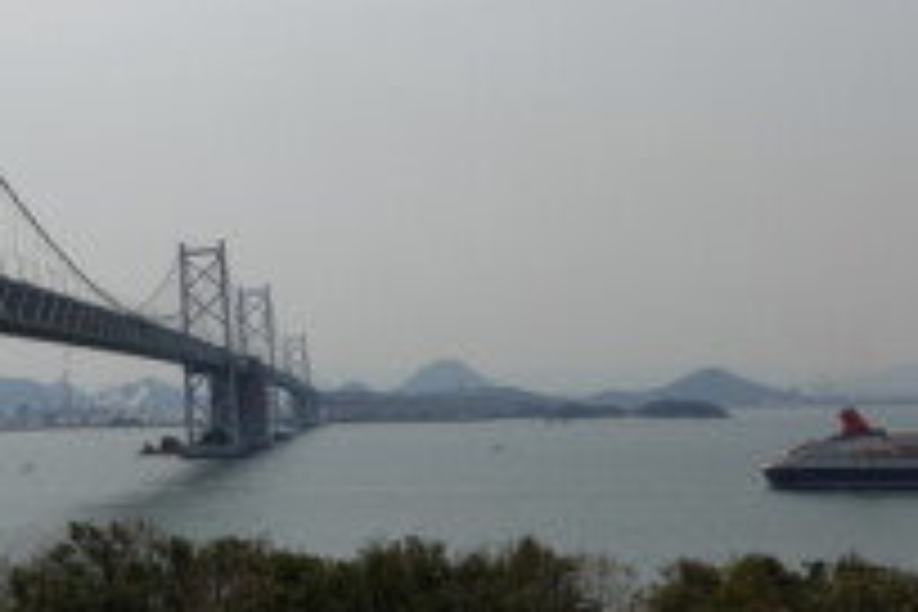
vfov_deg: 24.9
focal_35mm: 53
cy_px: 76
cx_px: -4
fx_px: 1351
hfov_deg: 34.1
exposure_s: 1/1000
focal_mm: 9
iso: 125
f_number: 8
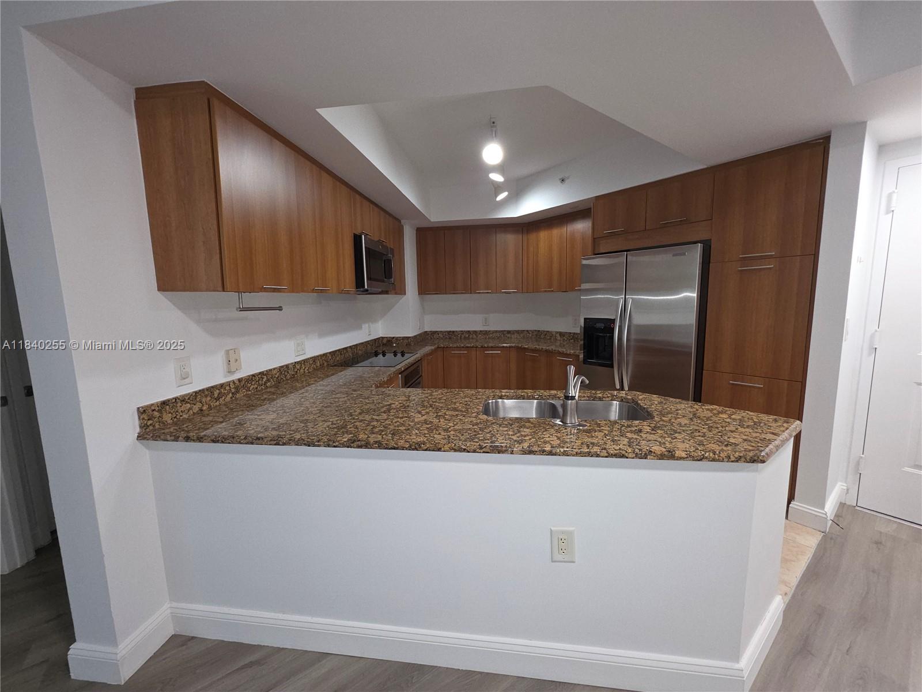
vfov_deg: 89.9
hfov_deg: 106.2
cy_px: 346
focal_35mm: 13
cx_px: 461
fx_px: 346
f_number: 1.9
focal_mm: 2.2
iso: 125
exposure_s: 1/60
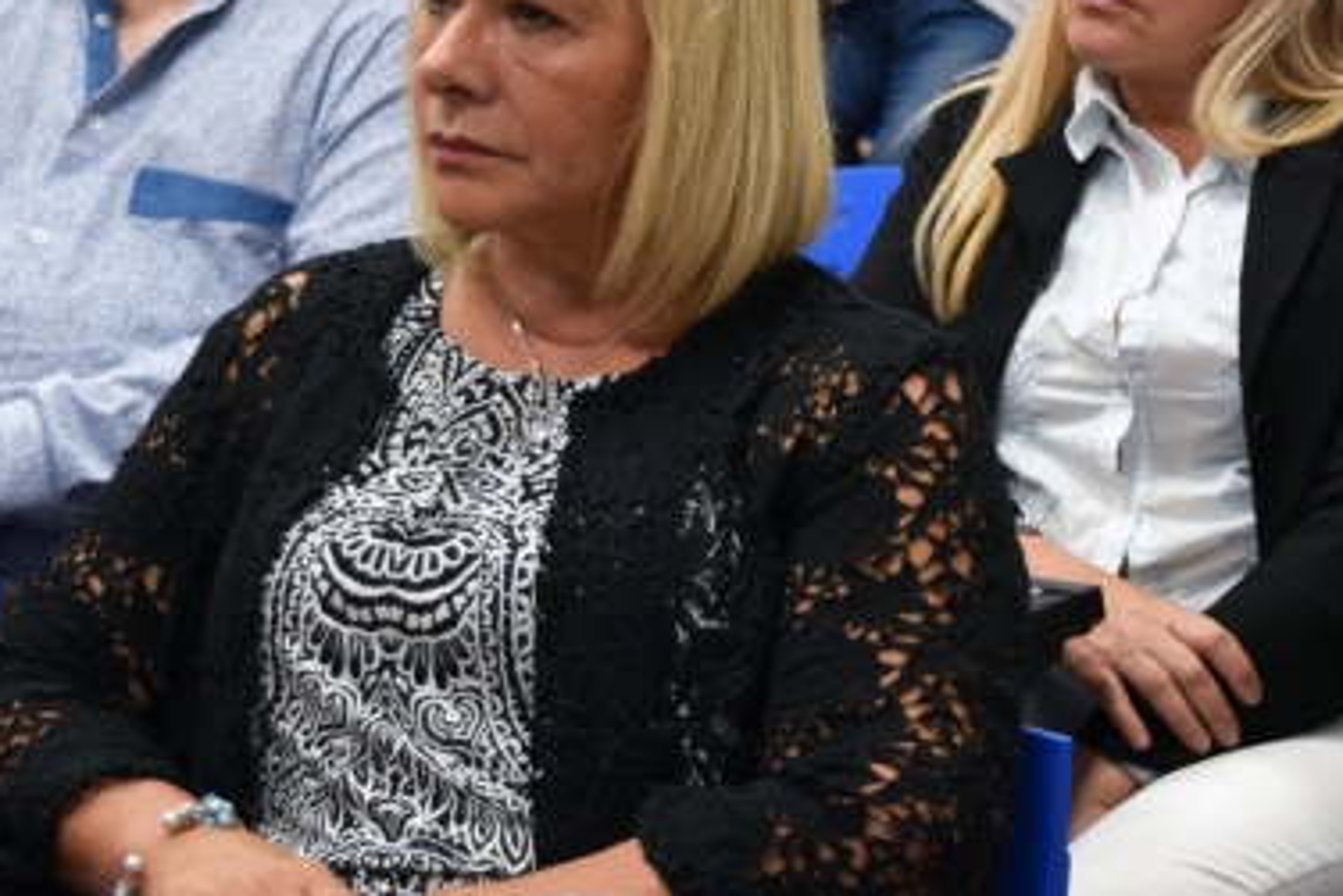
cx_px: 1243
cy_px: 148
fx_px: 5187
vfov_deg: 9.8
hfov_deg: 14.6
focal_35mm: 139
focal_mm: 34
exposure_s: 1/60
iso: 720
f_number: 4.5
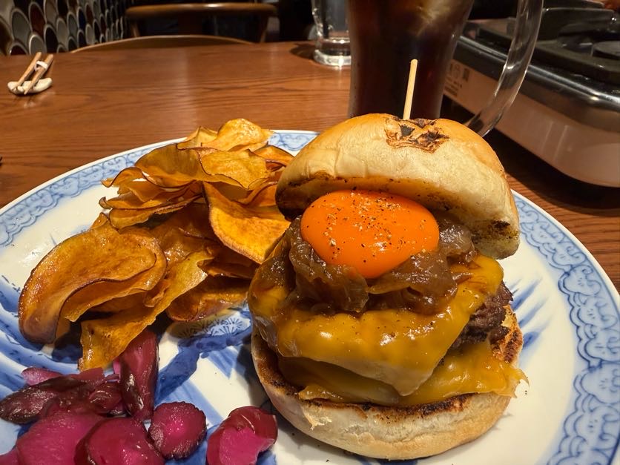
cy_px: 232
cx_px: 310
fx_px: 430
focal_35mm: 24
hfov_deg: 71.6
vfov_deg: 56.8
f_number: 2.2
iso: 200
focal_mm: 2.22
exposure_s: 1/120
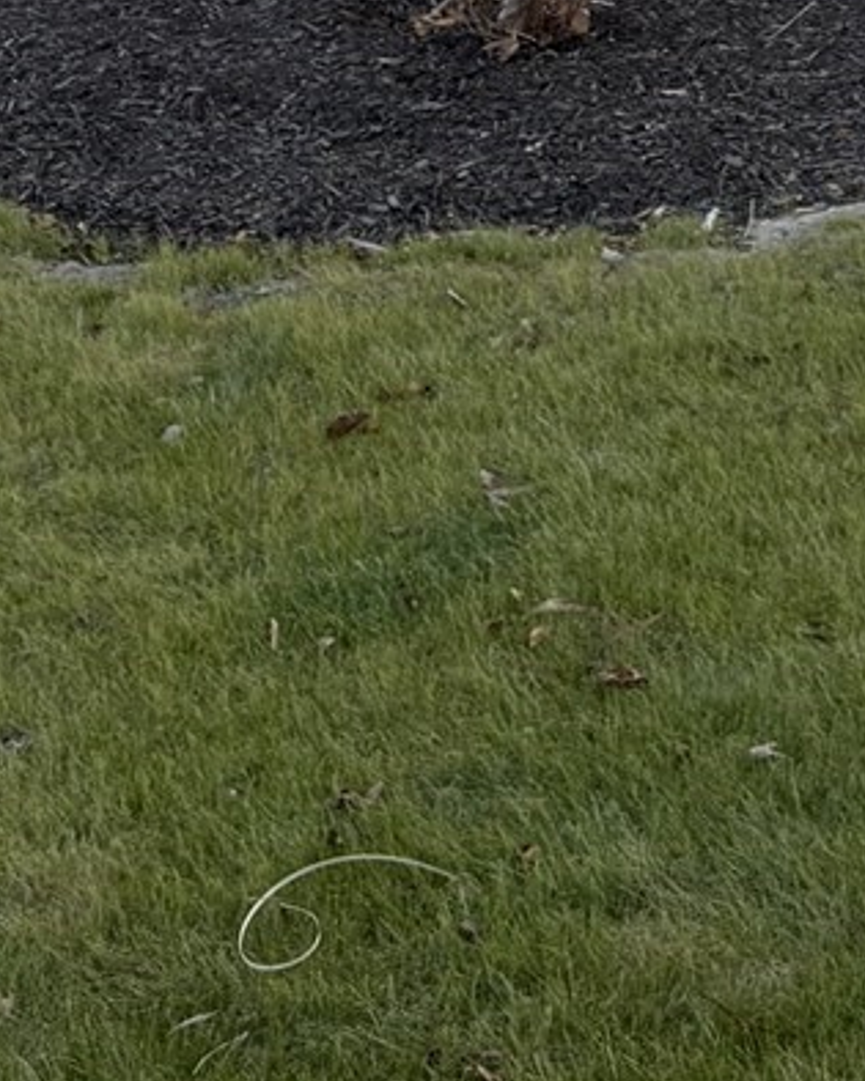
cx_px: 953
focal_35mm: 99
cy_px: -958
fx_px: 3169
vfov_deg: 15.9
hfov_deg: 15.1
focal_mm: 5.96
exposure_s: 1/581
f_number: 1.6
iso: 50
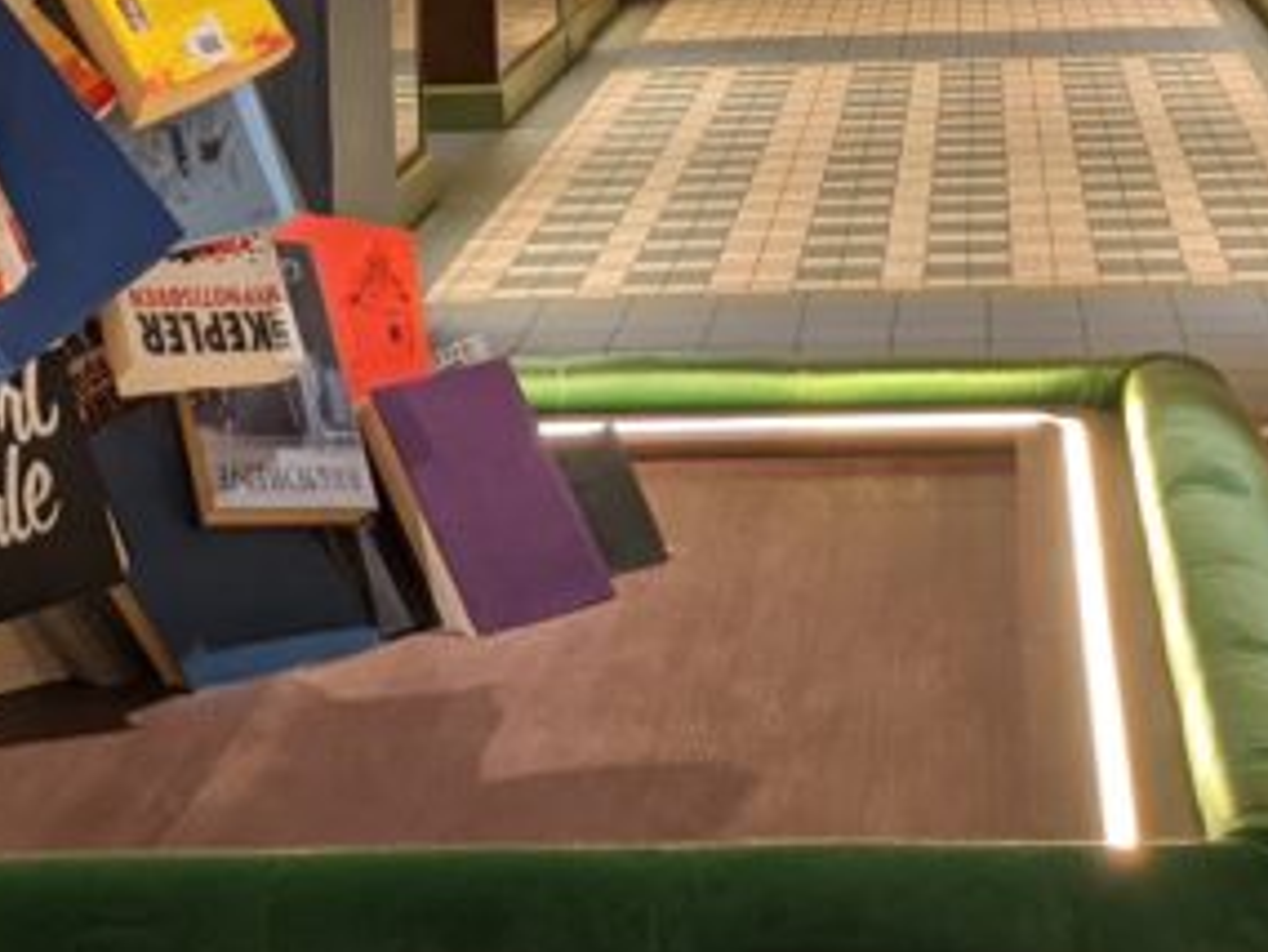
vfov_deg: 14.6
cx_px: 752
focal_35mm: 97
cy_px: -307
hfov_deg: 20.2
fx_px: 3555
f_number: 1.8
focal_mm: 4.44
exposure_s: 1/25
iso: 88
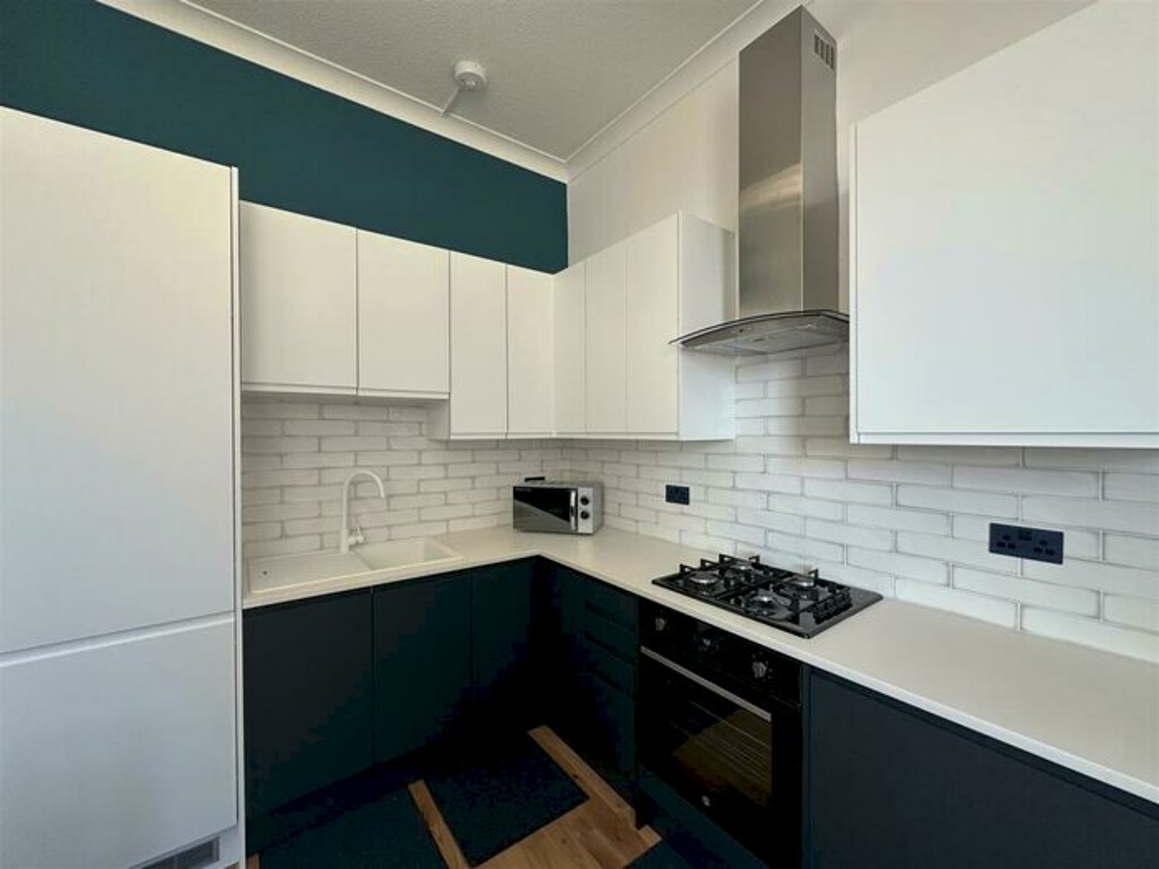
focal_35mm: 14
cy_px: 434
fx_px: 469
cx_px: 580
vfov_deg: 85.7
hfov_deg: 102.1
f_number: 2.2
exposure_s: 1/99
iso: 160
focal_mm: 2.22
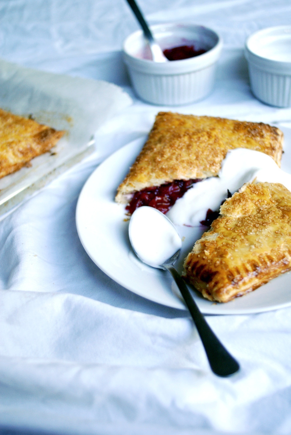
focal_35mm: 42
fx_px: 508
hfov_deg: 32.0
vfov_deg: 46.3
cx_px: 146
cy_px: 218
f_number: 3.2
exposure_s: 1/125
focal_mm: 28
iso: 400
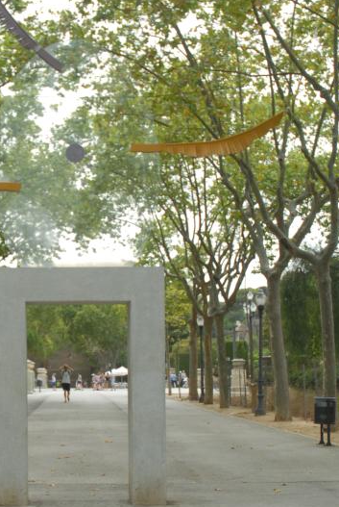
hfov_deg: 18.3
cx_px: 69
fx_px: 1042
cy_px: 348
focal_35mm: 74
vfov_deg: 27.1
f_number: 5.6
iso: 100
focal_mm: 24
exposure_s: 1/125
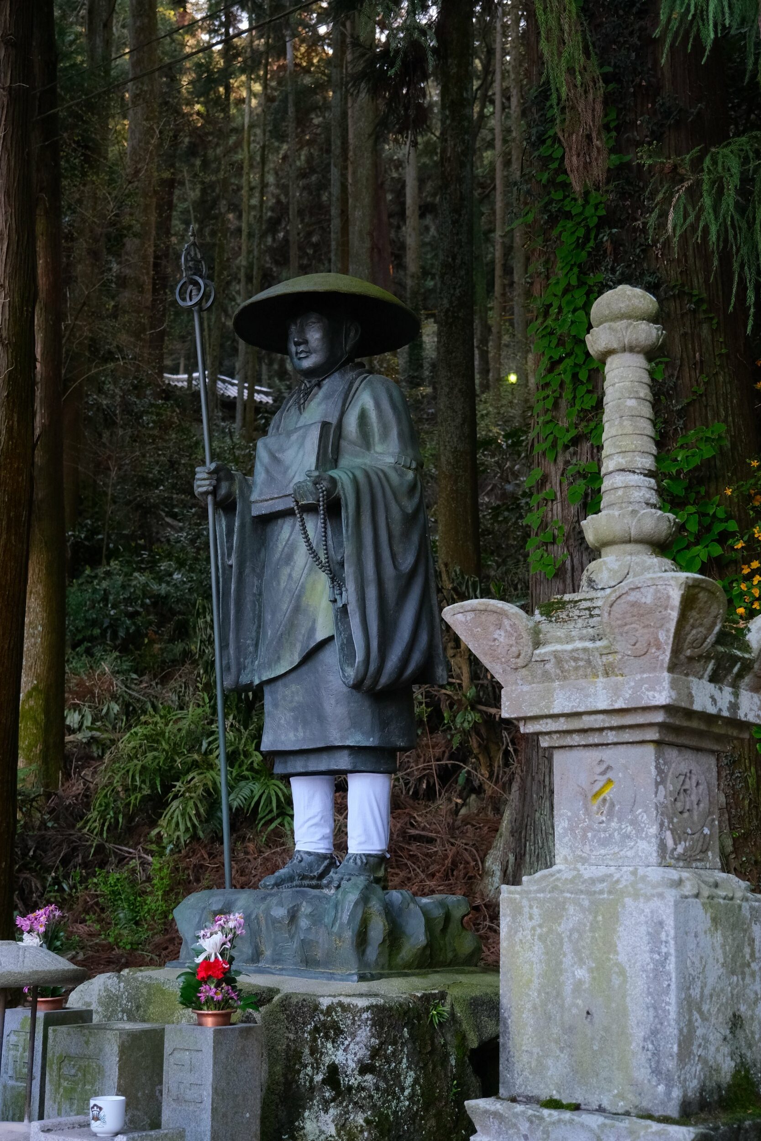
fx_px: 1300
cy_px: 570
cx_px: 380
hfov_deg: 32.6
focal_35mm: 41
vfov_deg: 47.4
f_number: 4
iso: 1600
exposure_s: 1/320
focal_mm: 27.5
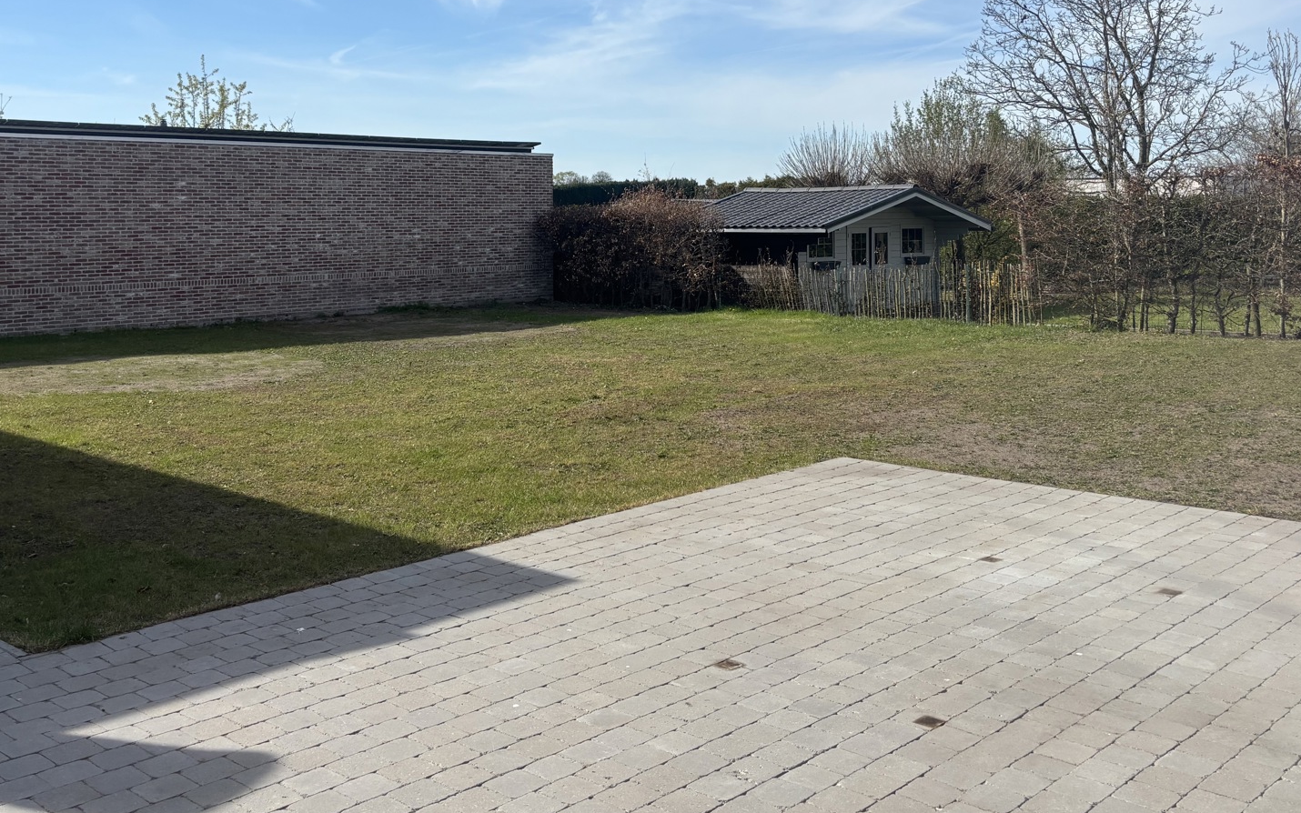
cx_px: 626
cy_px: 219
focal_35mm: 37
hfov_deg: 52.7
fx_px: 1312
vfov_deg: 33.8
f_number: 1.6
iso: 50
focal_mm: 5.96
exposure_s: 1/3937
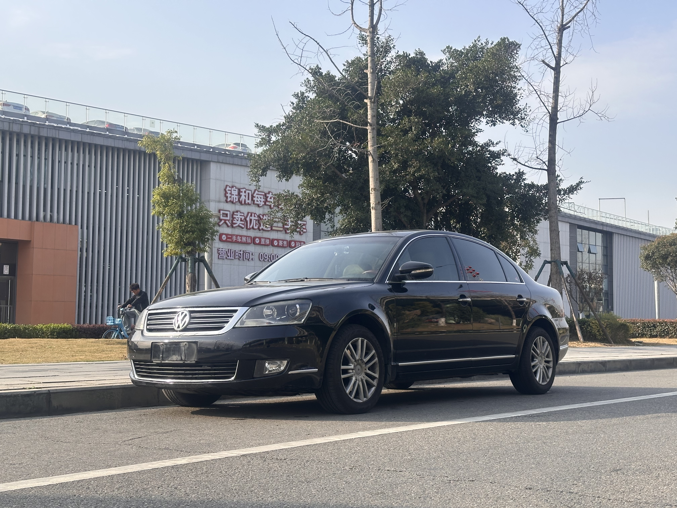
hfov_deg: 39.7
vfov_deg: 30.3
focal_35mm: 48
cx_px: 338
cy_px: 254
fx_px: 939
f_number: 1.78
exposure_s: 1/1565
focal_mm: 6.86
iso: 64
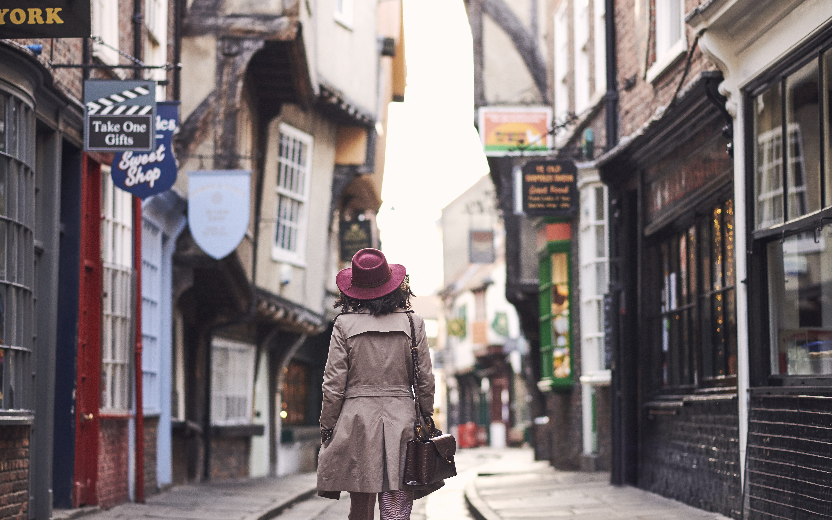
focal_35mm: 87
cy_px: 245
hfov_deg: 23.8
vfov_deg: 15.0
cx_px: 417
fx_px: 1973
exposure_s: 1/1000
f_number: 2.2
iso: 800
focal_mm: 85
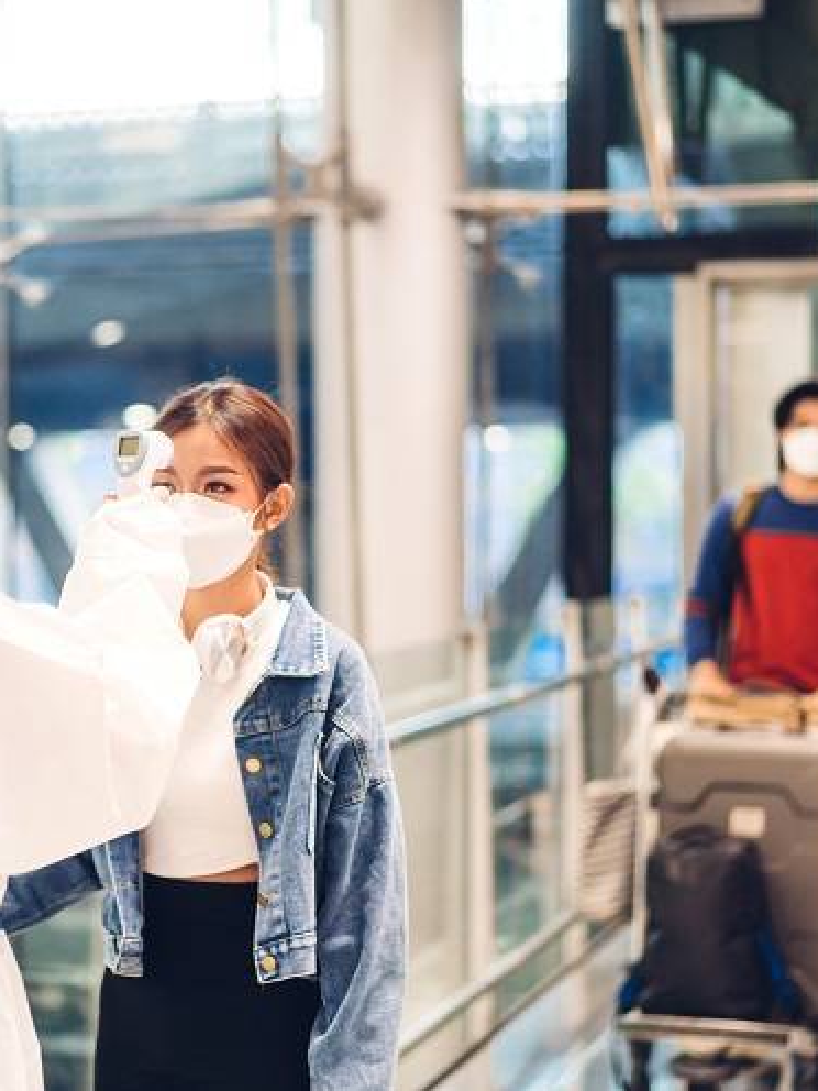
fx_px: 2521
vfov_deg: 24.4
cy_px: 543
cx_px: 259
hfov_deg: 18.4
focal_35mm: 80
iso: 200
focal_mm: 55
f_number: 1.8
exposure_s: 1/100
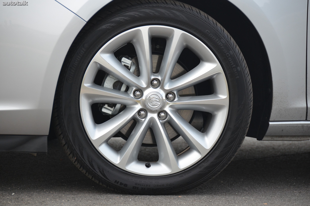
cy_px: 103
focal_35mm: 202
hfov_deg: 10.2
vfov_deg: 6.8
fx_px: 1740
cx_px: 155
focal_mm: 135
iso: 800
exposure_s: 1/800
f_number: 5.6
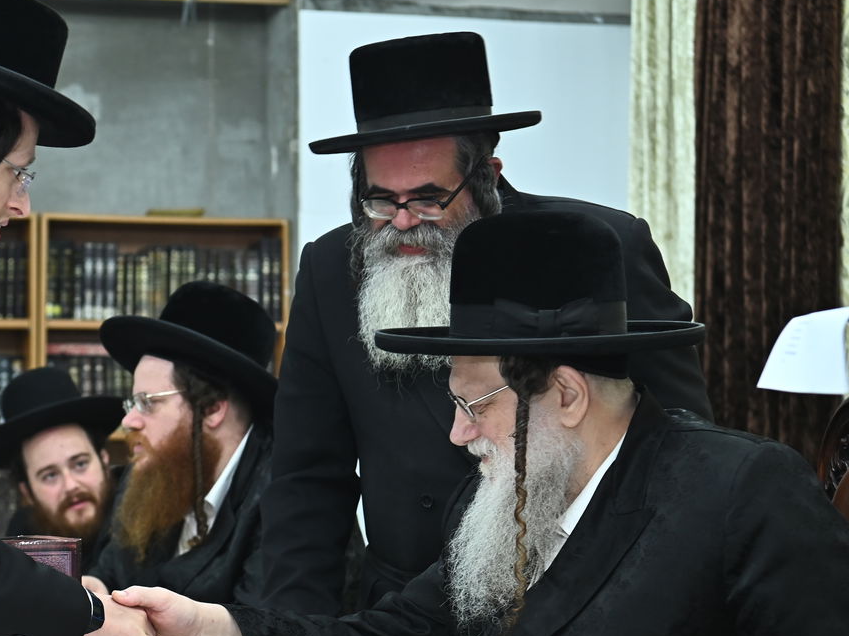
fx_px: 2721
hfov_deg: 17.6
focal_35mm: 111
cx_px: 221
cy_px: 347
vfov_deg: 13.3
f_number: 4.5
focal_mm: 70
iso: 1000
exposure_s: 1/125
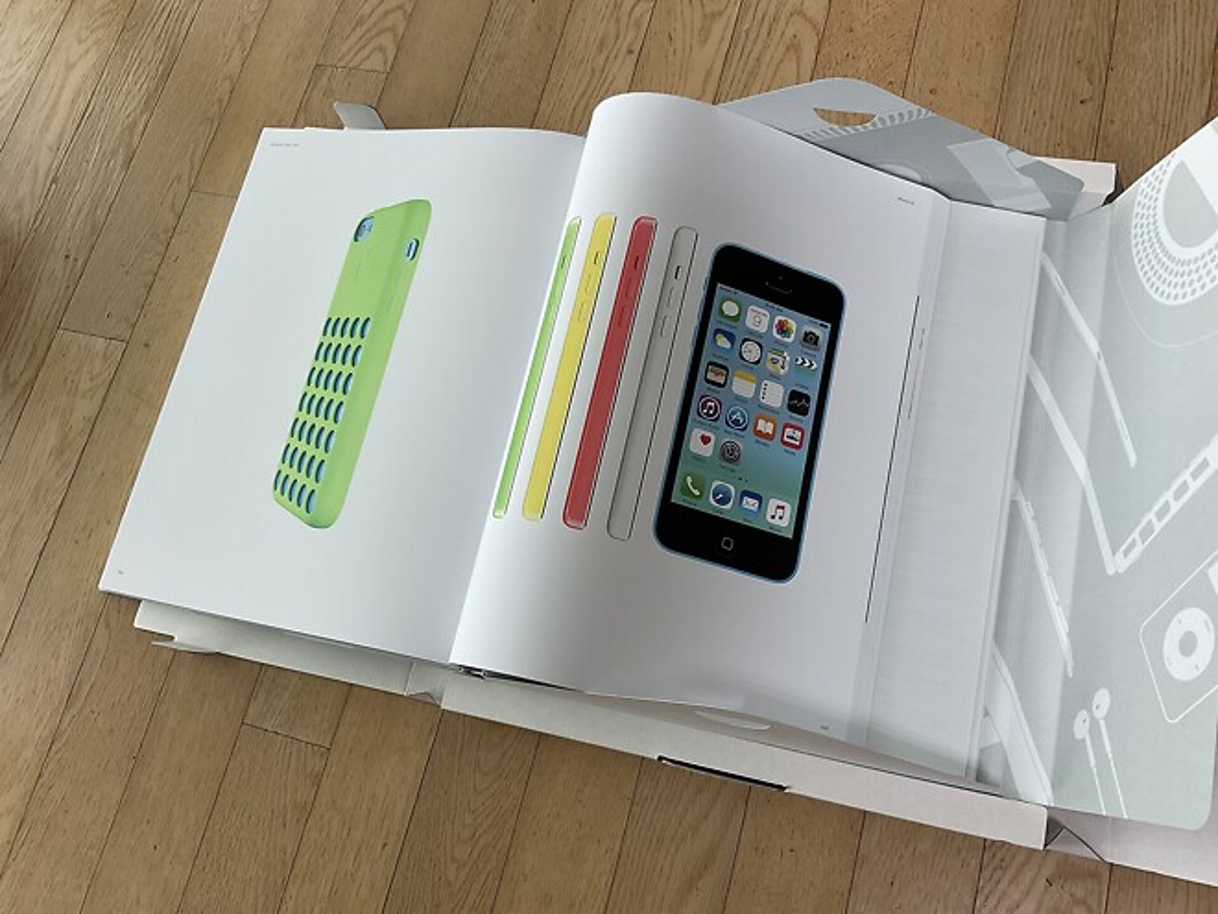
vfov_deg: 48.2
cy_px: 457
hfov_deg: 61.7
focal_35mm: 29
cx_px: 609
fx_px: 1020
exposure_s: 1/120
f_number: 1.8
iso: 64
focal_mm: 3
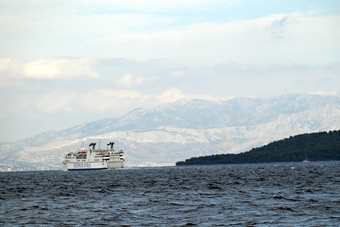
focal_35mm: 172
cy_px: 131
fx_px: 1625
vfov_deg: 8.0
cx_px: 193
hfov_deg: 11.9
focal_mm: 140
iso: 180
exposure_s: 1/1000
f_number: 5.6
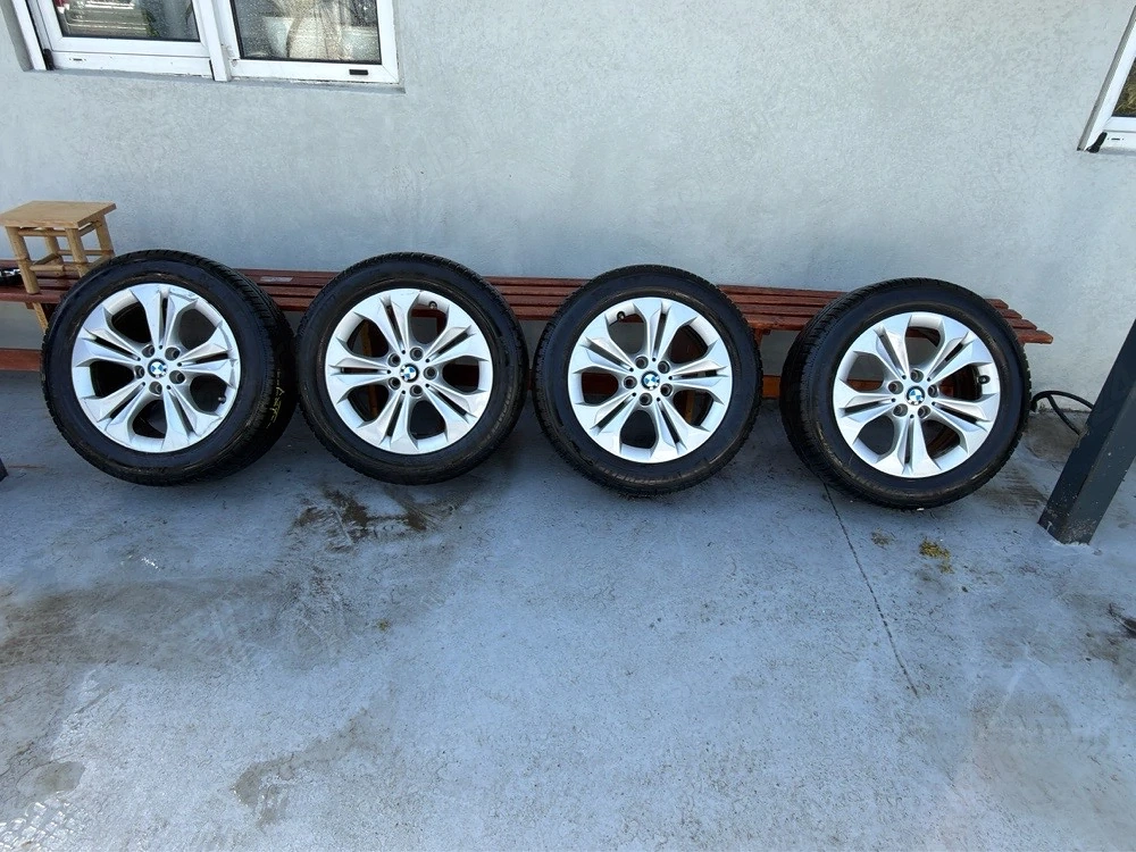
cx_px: 568
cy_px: 426
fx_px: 689
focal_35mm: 21
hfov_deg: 79.0
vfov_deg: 63.4
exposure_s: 1/121
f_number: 2.2
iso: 20
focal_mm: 2.22
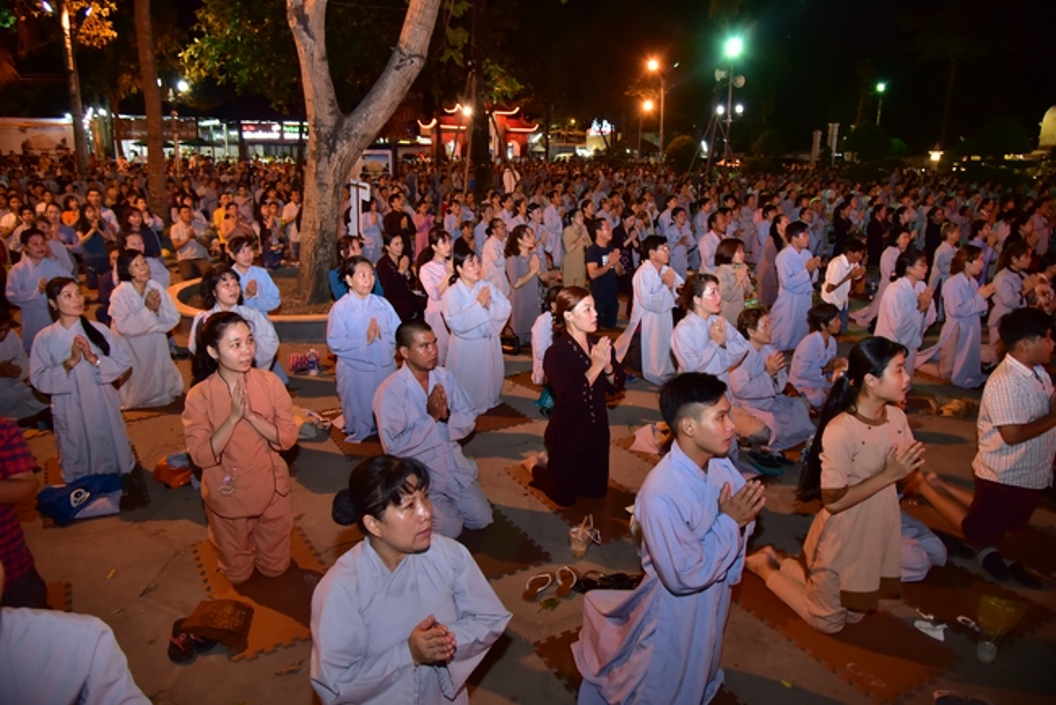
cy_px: 352
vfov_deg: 53.2
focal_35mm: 24
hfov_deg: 73.7
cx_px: 528
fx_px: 704
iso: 1000
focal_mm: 24
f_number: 4
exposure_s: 1/25
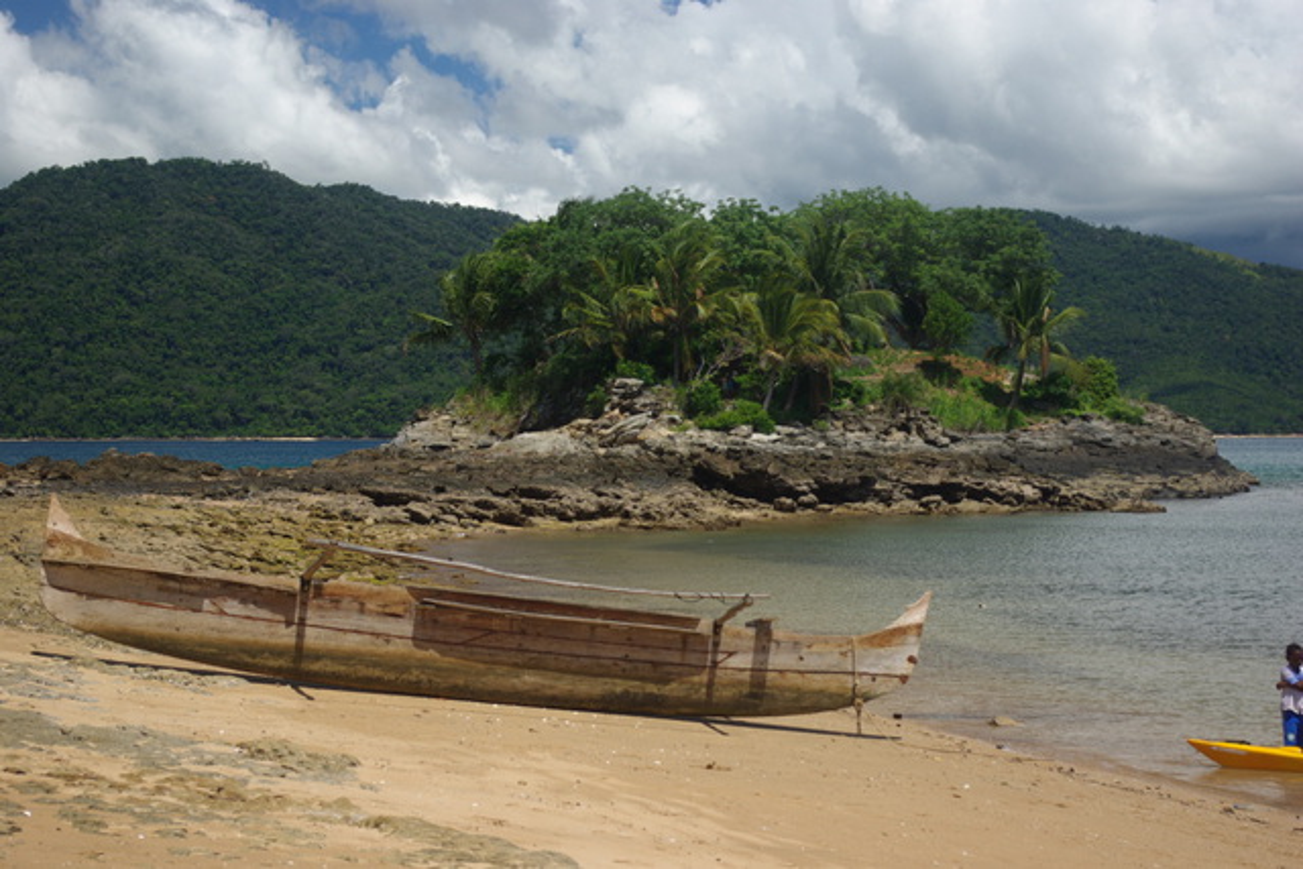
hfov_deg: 27.0
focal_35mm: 75
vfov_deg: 18.2
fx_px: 2715
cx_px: 652
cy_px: 434
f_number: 6.7
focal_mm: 50
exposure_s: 1/125
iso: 100
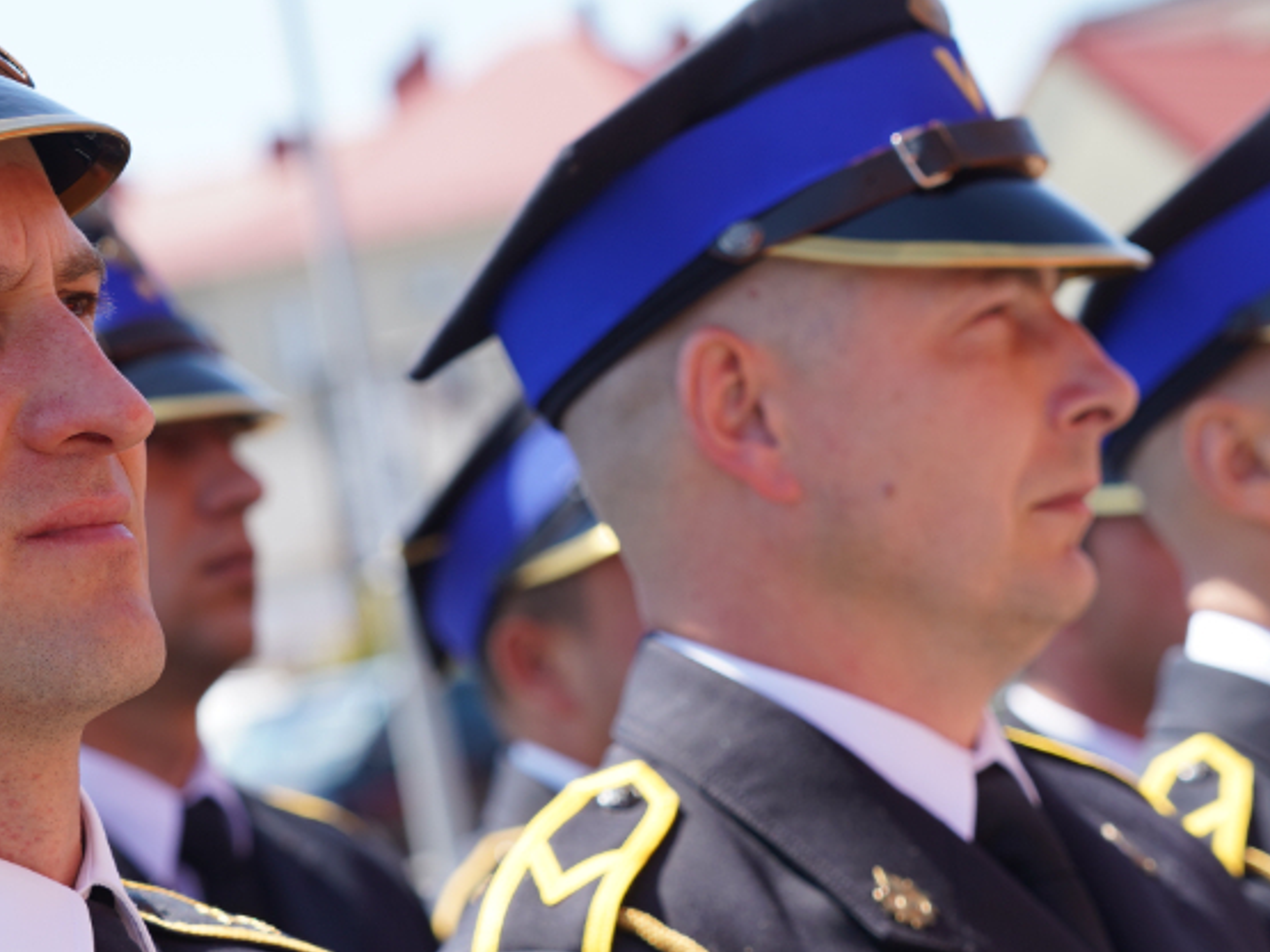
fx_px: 5869
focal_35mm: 160
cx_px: 666
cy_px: 663
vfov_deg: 9.3
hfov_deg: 12.4
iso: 100
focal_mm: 71
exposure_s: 1/250
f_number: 4.5
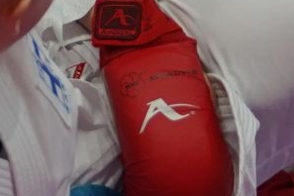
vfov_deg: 1.0
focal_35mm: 1348
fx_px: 11008
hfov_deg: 1.5
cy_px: 105
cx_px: 146
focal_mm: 150
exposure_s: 1/1000
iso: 1000
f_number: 2.8
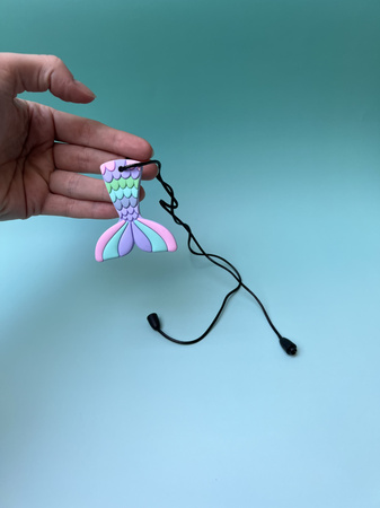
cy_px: 254
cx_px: 190
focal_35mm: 26
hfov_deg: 53.0
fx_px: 381
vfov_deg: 67.3
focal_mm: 5.7
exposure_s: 1/121
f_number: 1.5
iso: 64
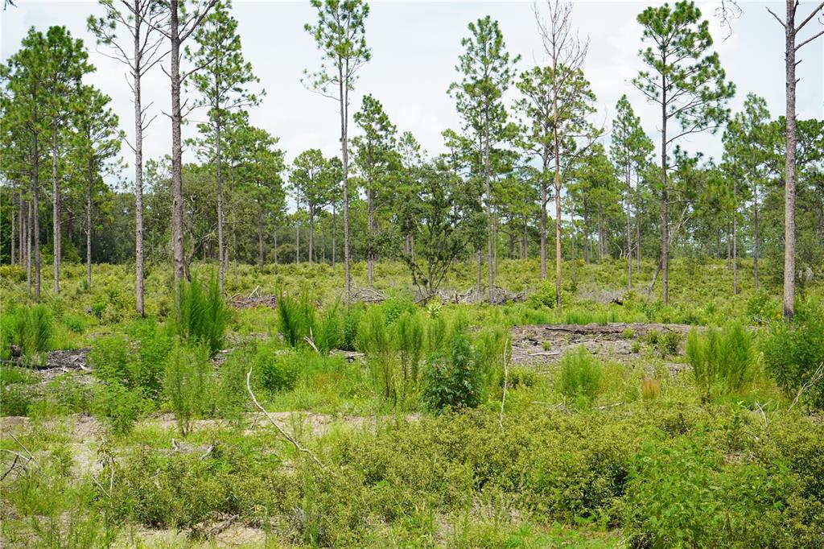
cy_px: 274
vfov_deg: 19.4
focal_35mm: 70
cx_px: 412
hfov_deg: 28.9
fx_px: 1602
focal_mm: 70
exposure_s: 1/125
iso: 100
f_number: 10
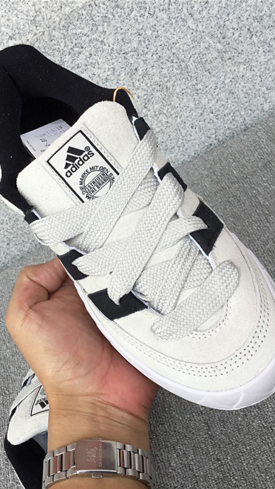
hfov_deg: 26.0
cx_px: 119
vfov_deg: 44.6
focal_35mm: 46
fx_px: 596
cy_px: 249
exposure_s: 1/272
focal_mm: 3.3
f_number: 2.4
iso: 25
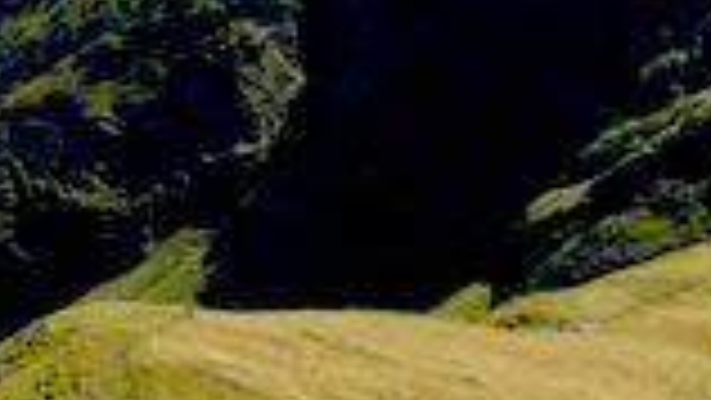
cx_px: -234
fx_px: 3131
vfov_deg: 7.3
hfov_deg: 12.5
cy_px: 193
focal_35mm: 166
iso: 100
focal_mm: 5.4
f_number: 3.6
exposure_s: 1/800
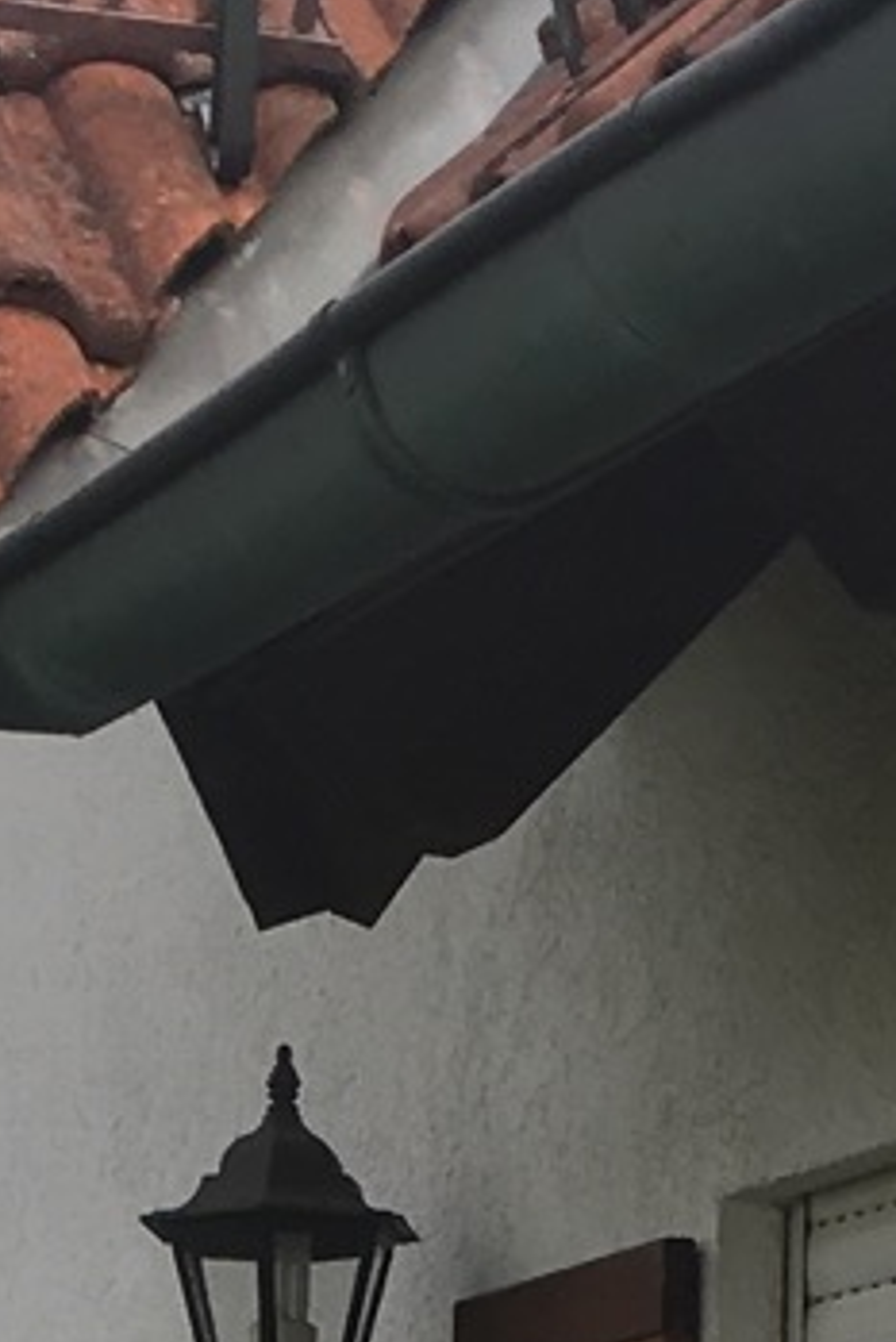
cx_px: 415
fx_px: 6601
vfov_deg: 10.4
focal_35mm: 177
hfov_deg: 7.8
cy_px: 2930
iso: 25
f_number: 2.2
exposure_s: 1/384
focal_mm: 4.15
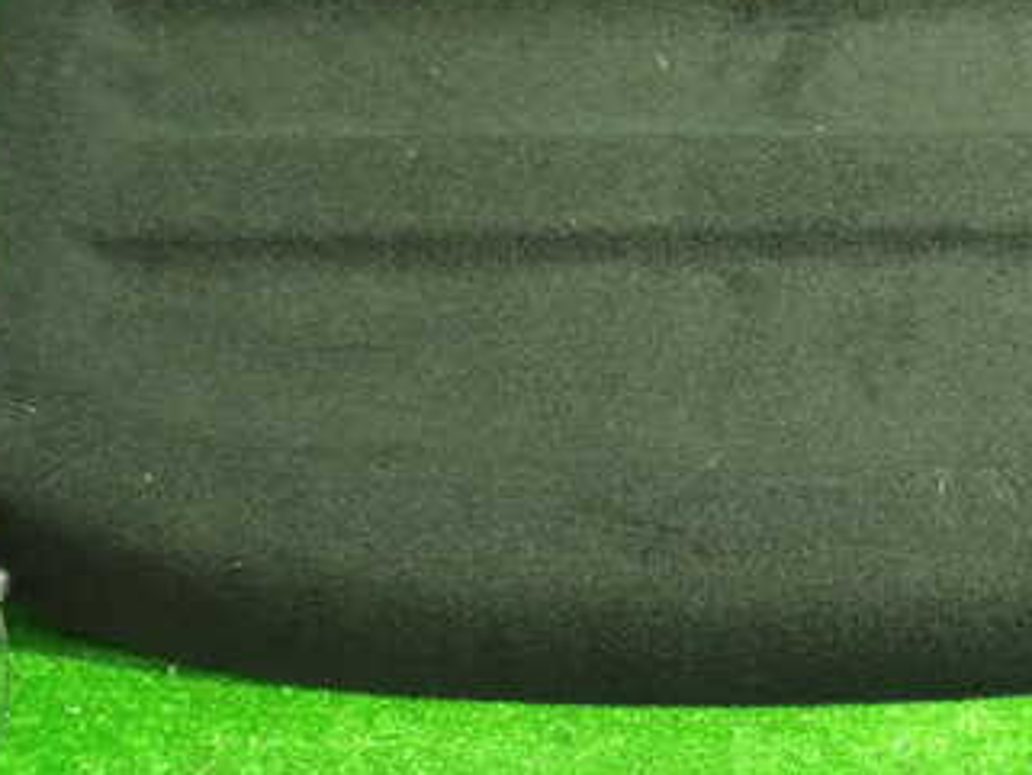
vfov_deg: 26.1
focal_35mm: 56
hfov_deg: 33.7
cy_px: 450
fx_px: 1670
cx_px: 768
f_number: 2.3
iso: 800
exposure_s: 1/30
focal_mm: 5.4
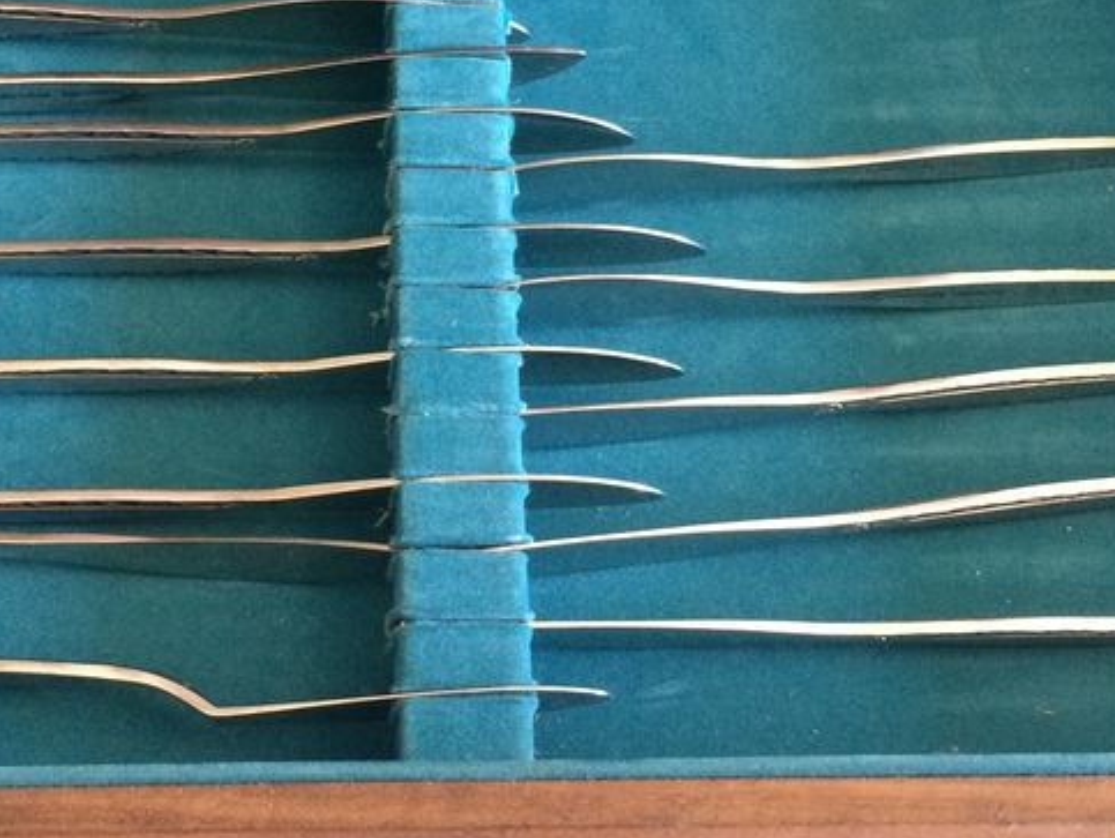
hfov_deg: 35.4
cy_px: 290
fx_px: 1741
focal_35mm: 54
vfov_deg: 26.9
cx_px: 446
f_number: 2.2
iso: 250
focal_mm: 4.15
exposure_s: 1/30
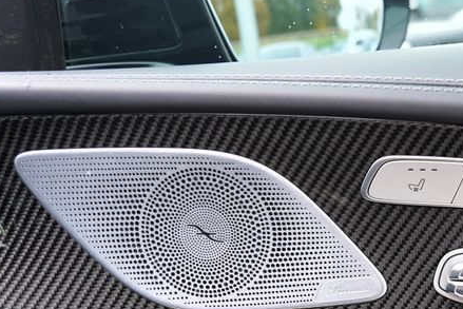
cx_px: 410
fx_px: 720
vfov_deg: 22.7
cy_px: 346
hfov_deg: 33.8
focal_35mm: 56
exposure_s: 1/80
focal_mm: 24
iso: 100
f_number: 4.5
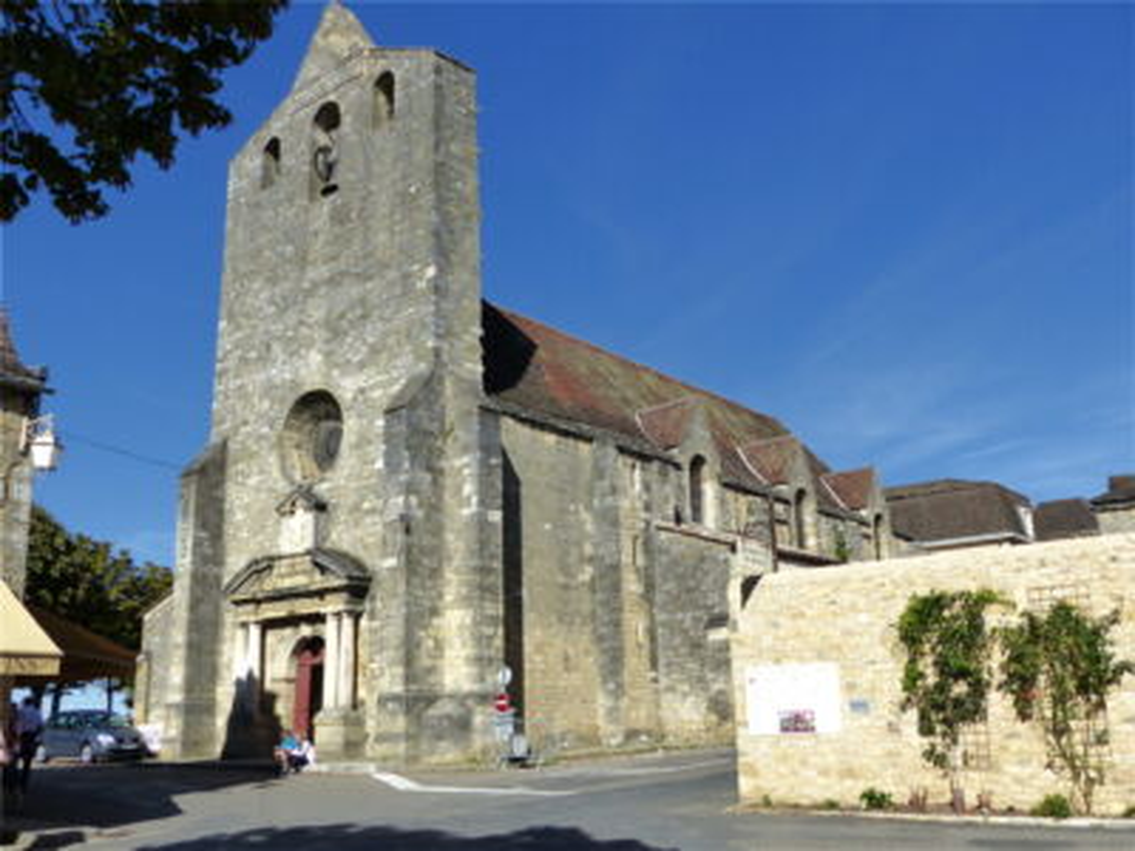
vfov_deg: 42.9
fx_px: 1082
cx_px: 568
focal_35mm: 33
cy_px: 426
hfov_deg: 55.4
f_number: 2.8
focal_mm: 5.9
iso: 200
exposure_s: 1/2000
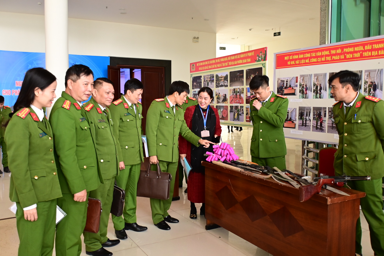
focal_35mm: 33
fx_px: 352
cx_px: 192
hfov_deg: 57.2
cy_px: 128
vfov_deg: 40.0
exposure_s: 1/200
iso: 1000
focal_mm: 22
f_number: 4
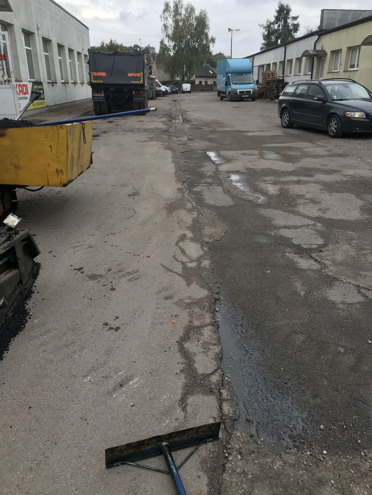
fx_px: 401
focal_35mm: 28
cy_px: 248
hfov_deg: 49.7
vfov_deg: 63.4
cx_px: 186
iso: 20
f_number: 1.8
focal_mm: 3.99
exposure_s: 1/618
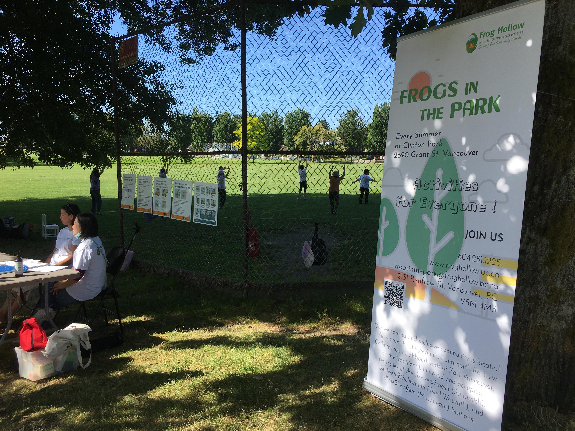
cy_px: 216
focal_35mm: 29
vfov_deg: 48.2
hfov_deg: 61.7
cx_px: 288
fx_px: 482
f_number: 2.2
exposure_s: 1/916
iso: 25
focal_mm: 4.15
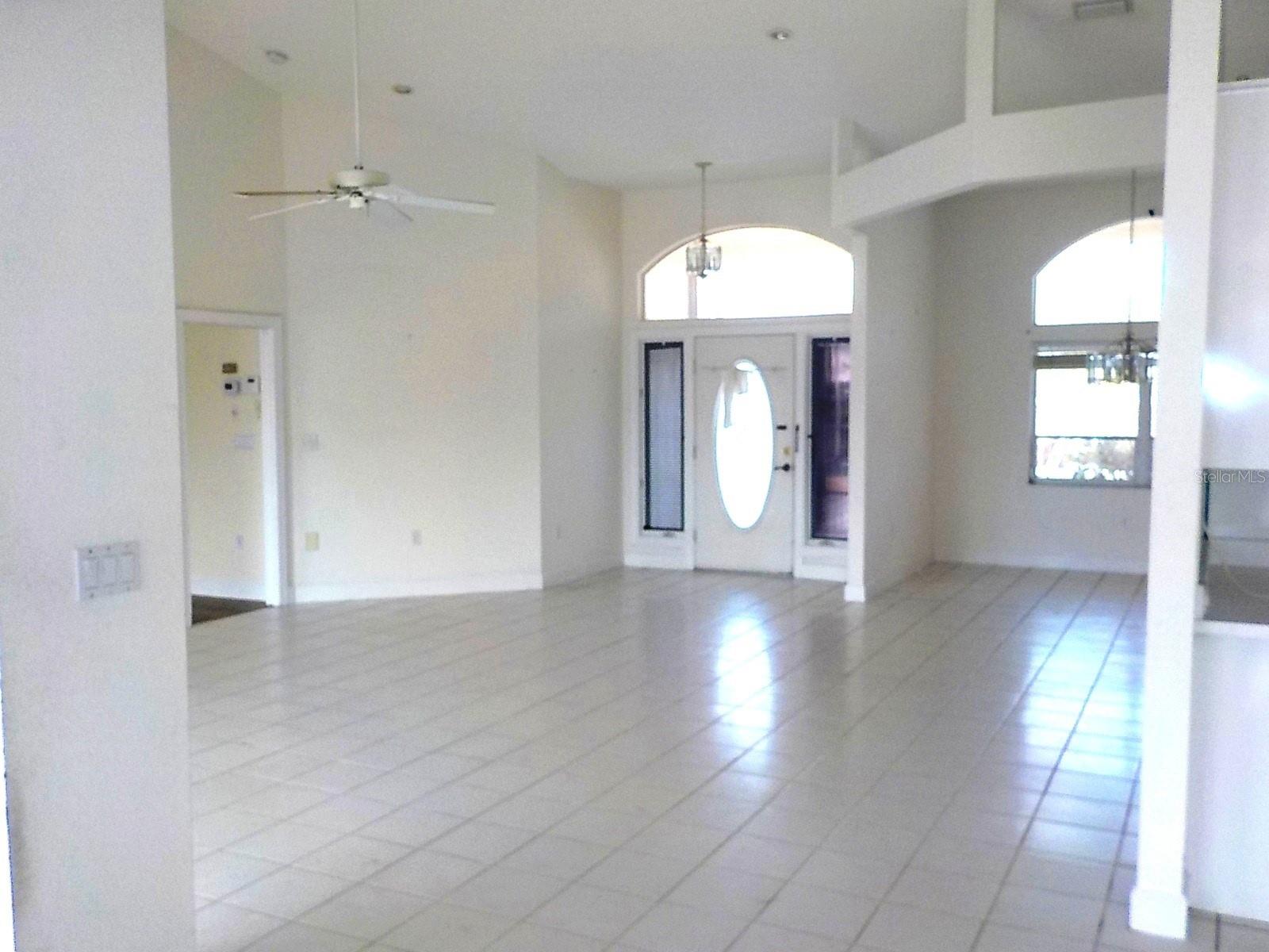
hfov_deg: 60.0
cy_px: 476
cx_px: 634
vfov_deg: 46.8
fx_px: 1100
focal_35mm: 30
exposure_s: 1/80
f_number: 3.3
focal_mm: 4.1
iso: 125
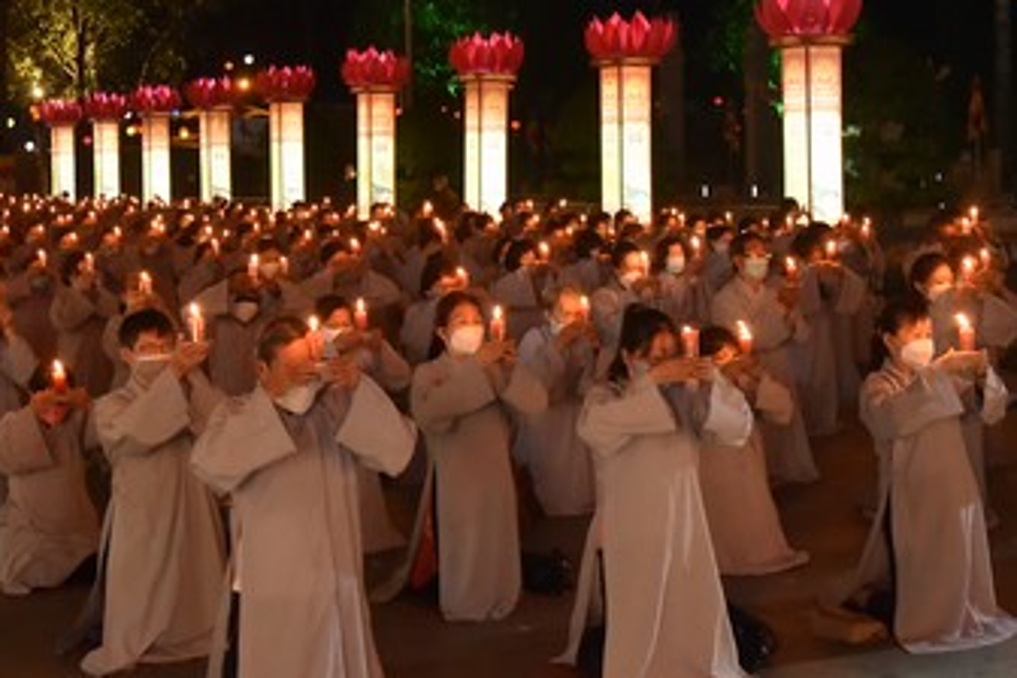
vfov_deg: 22.5
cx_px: 515
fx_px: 1695
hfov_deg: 33.4
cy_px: 197
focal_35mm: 60
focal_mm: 31
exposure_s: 1/125
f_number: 4
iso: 5000
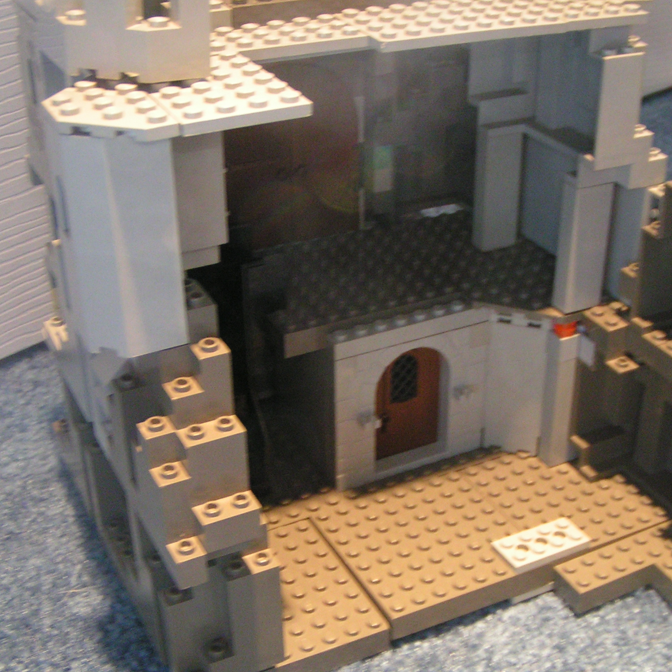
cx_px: 395
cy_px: 339
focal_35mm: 50
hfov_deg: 33.9
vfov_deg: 34.0
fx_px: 1098
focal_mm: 5.8
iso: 200
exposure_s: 1/15
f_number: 2.8
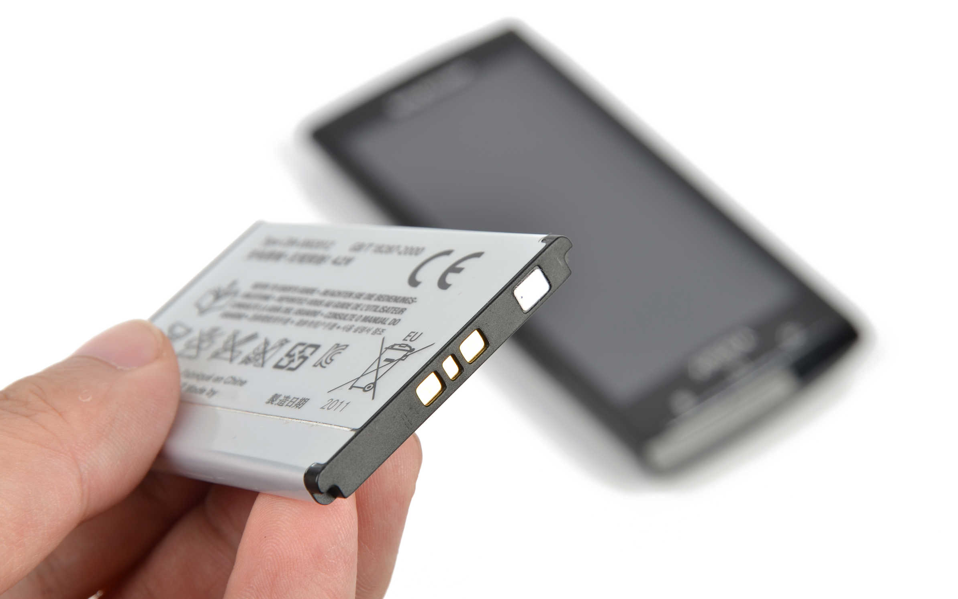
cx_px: 482
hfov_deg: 16.0
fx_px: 3408
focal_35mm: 131
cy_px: 293
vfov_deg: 10.0
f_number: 13
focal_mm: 85
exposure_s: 1/125
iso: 100
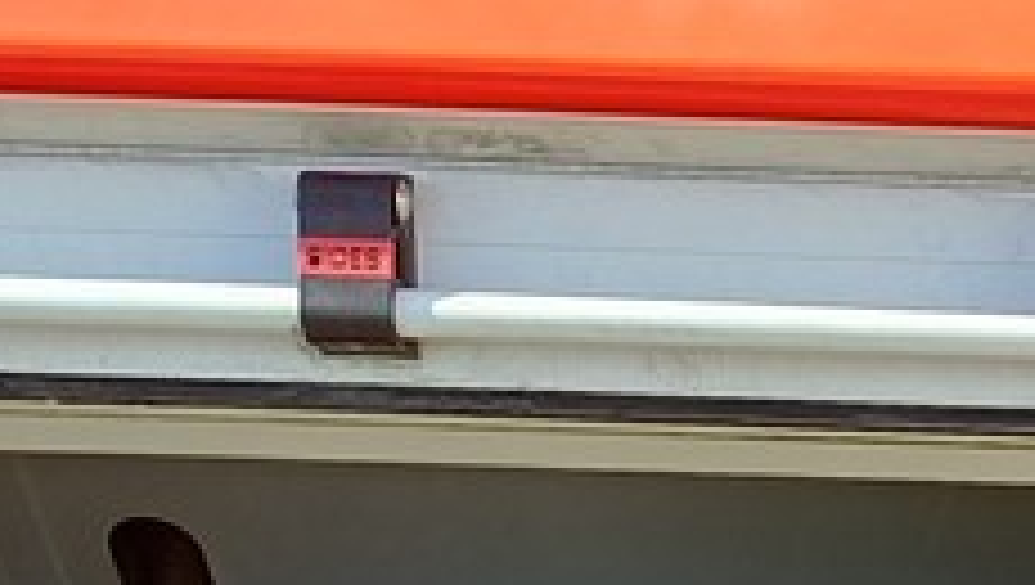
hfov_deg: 16.5
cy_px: 1395
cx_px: 1413
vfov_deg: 9.1
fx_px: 3325
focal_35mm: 121
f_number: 1.8
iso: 50
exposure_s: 1/335
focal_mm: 4.65
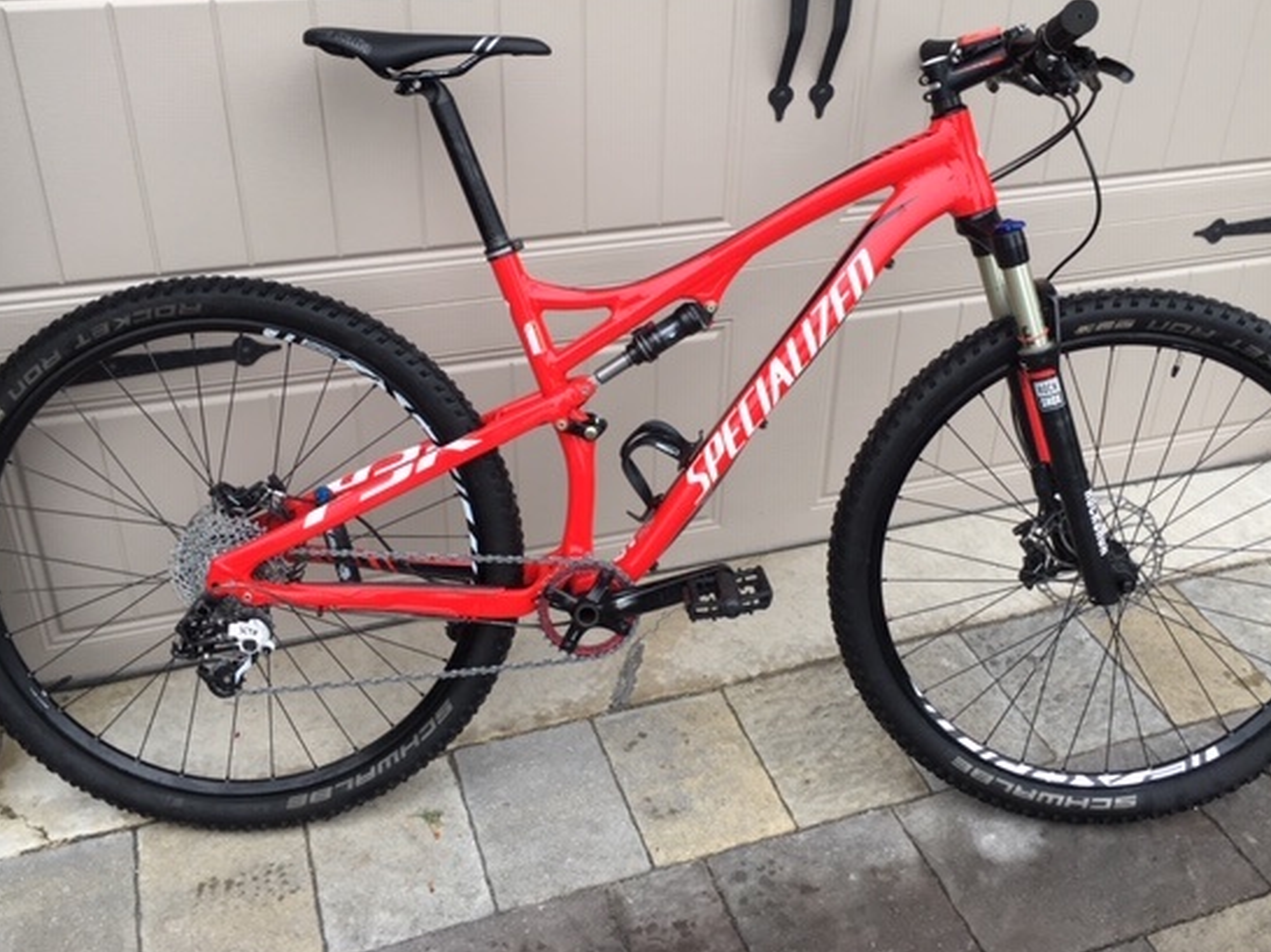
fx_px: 1248
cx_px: 659
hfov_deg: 54.0
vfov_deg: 41.7
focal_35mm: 34
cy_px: 421
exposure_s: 1/60
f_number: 2.2
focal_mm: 4.15
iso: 32
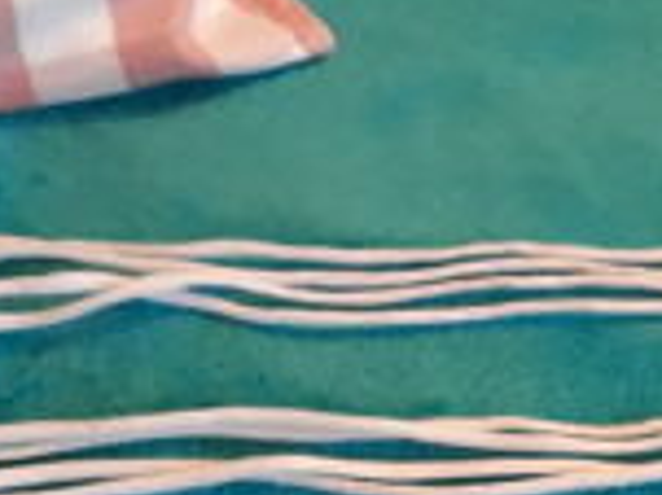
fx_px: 1643
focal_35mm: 86
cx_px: 574
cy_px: 561
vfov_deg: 16.6
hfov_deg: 22.3
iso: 500
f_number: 1.7
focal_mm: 3.71
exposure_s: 1/25
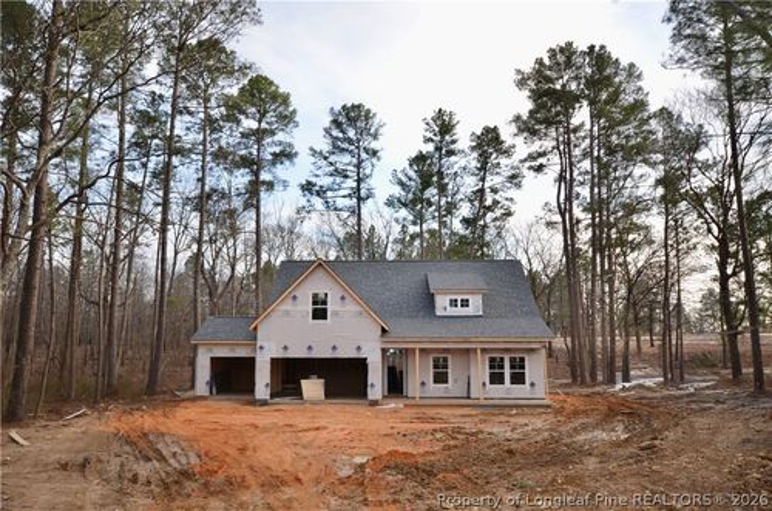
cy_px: 256
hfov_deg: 62.0
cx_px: 386
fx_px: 642
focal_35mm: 30
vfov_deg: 43.4
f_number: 5.6
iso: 200
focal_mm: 20
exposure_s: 1/250
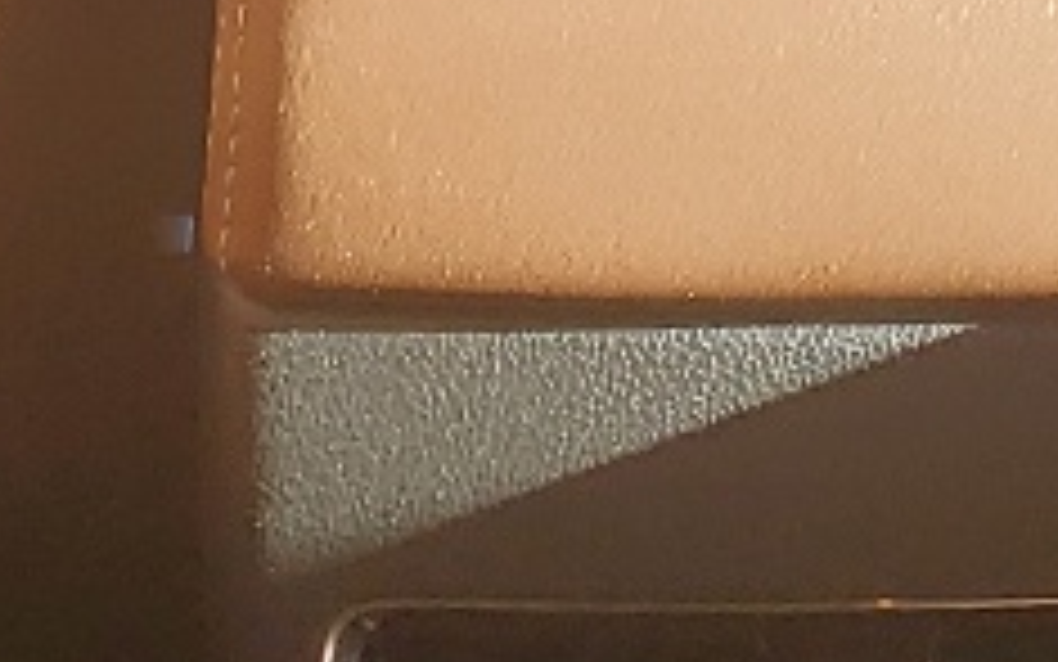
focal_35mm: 188
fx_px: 5422
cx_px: 873
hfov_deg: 11.1
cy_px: -1693
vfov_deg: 6.1
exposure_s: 1/250
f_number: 1.5
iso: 50
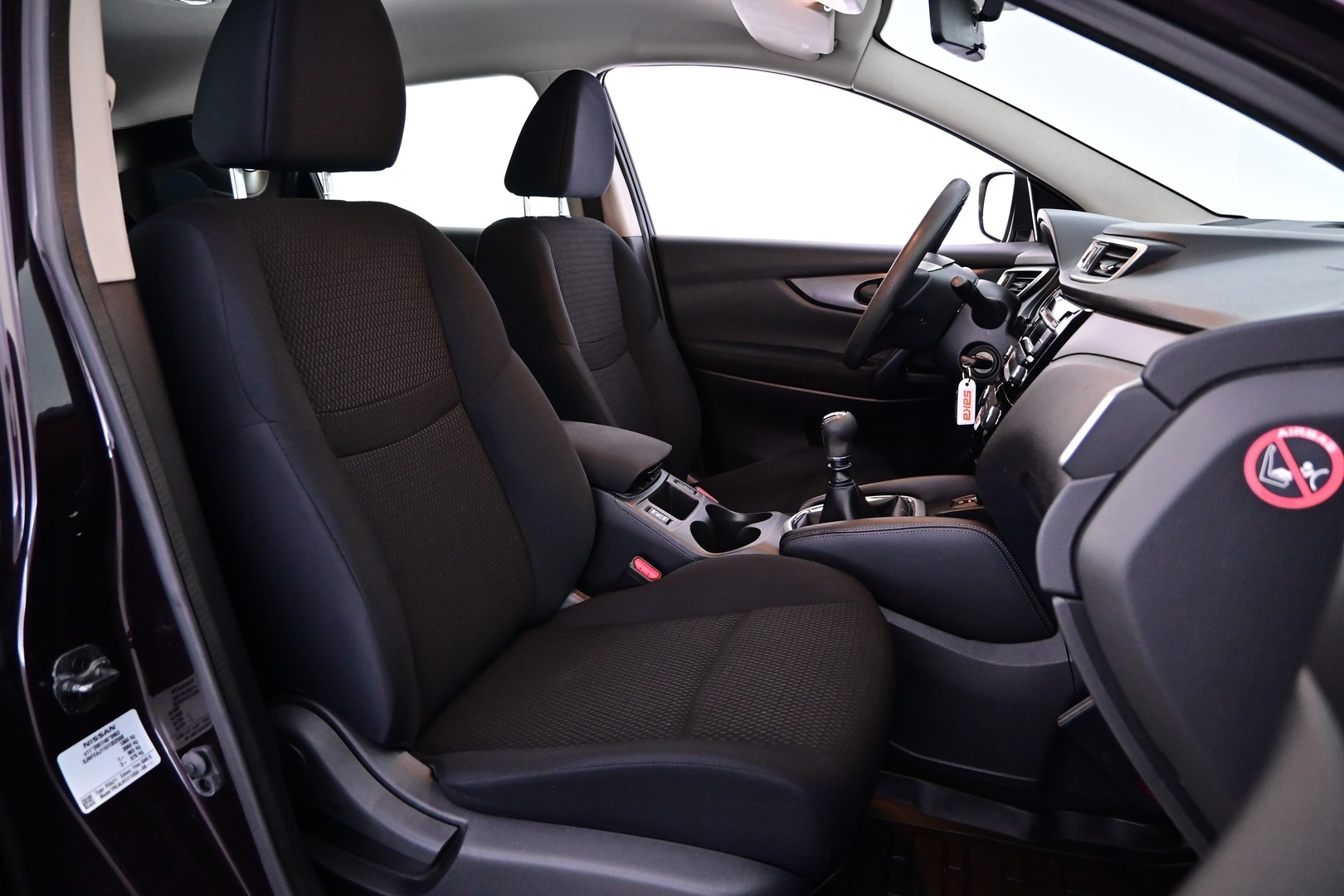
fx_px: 896
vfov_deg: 53.1
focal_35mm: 24
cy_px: 448
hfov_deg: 73.7
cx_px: 672
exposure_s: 1/20
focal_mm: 16
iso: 1600
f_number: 3.5
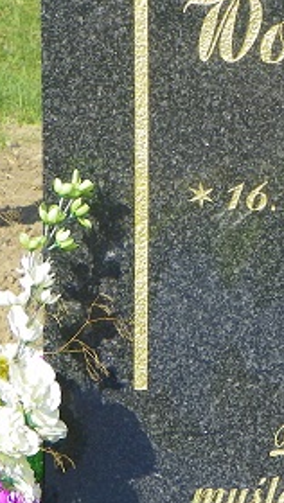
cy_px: 194
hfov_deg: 5.4
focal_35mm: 224
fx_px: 2992
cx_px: 433
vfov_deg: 9.6
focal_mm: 16
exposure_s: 1/200
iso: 64
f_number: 4.5
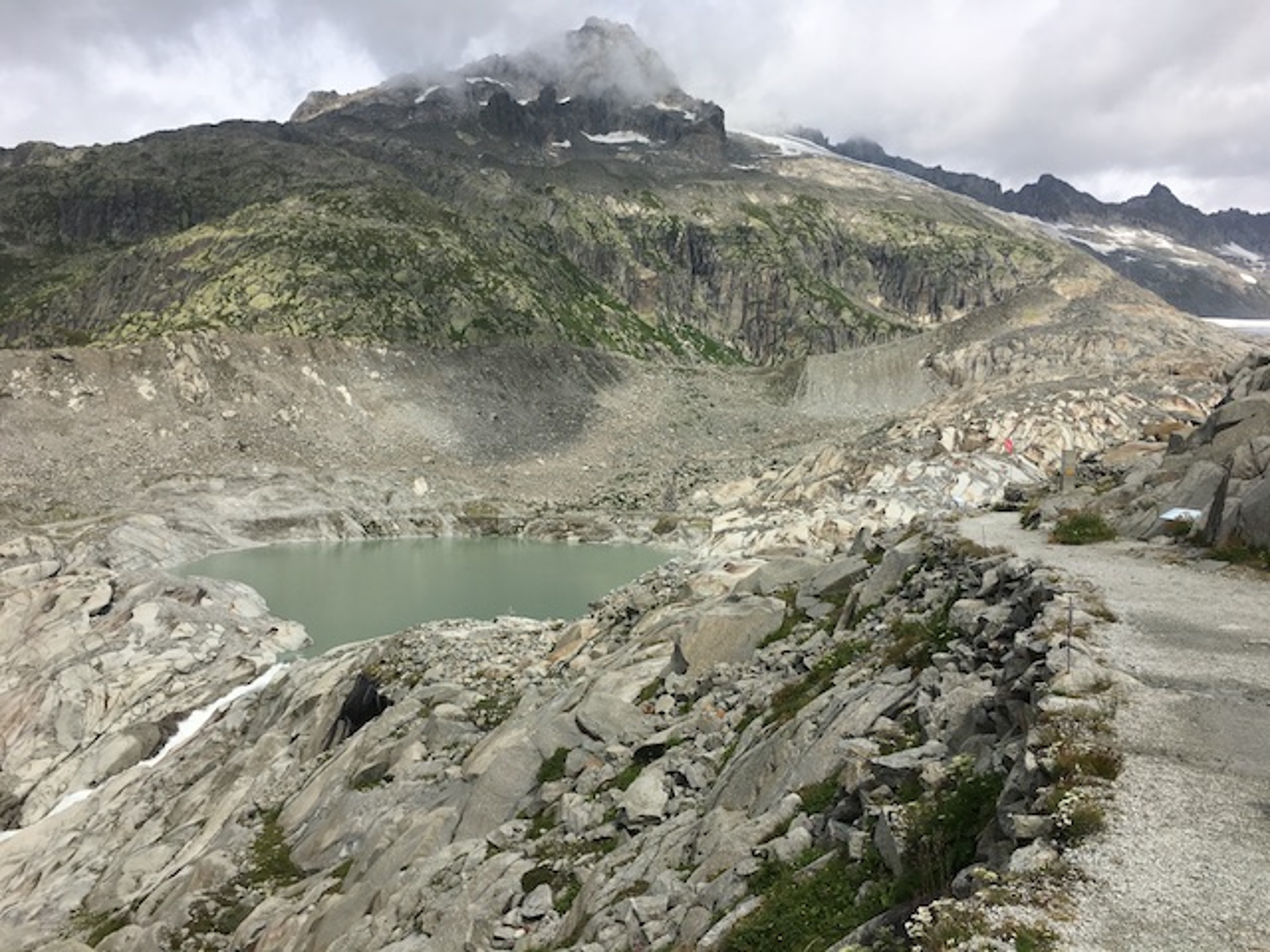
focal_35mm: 29
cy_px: 476
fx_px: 1064
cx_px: 635
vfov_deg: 48.2
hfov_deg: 61.7
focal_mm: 4.15
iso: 25
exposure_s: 1/2404
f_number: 2.2
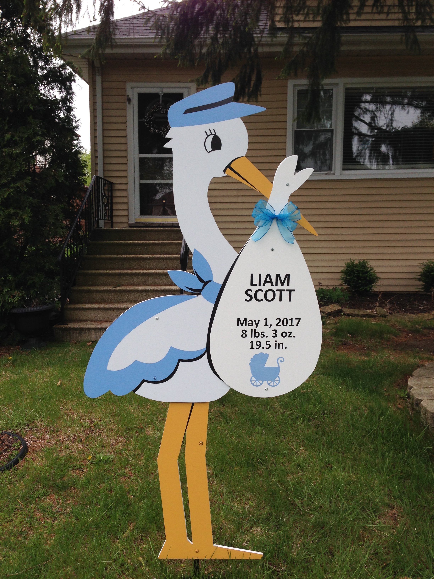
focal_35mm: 33
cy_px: 290
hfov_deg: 42.9
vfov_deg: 55.4
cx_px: 217
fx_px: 552
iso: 50
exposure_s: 1/968
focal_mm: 4.12
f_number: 2.4
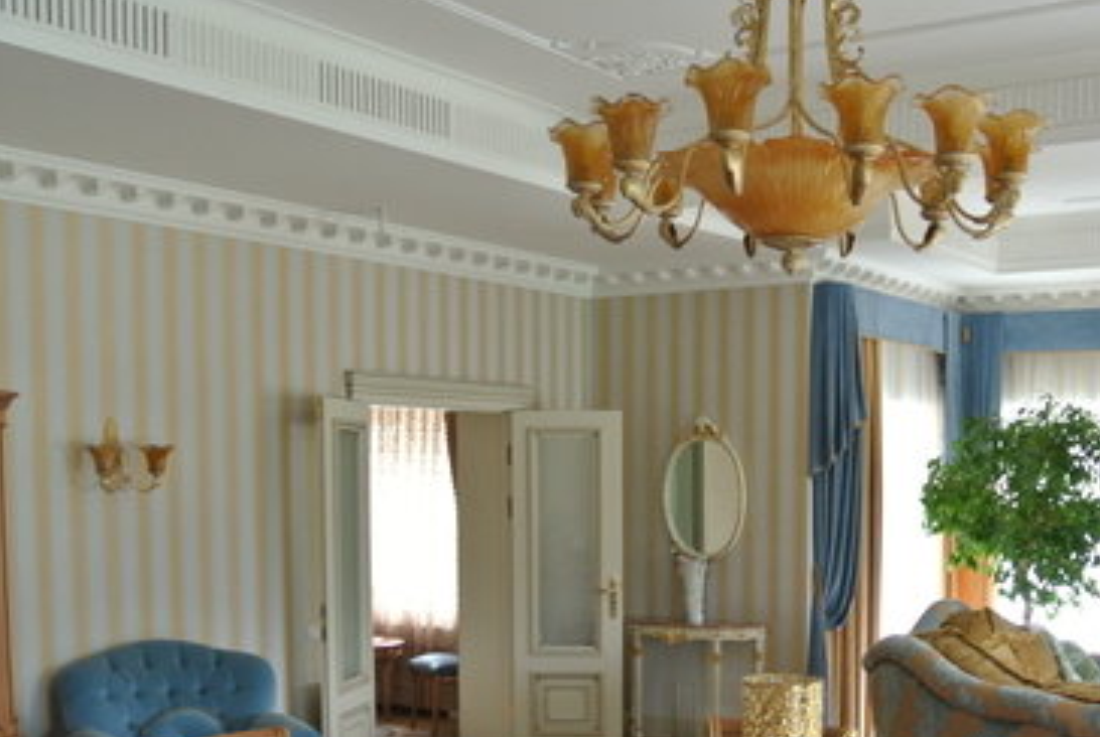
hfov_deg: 42.5
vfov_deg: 28.6
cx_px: 641
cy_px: 609
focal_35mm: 46
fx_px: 1408
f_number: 3.5
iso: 400
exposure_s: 1/30
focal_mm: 10
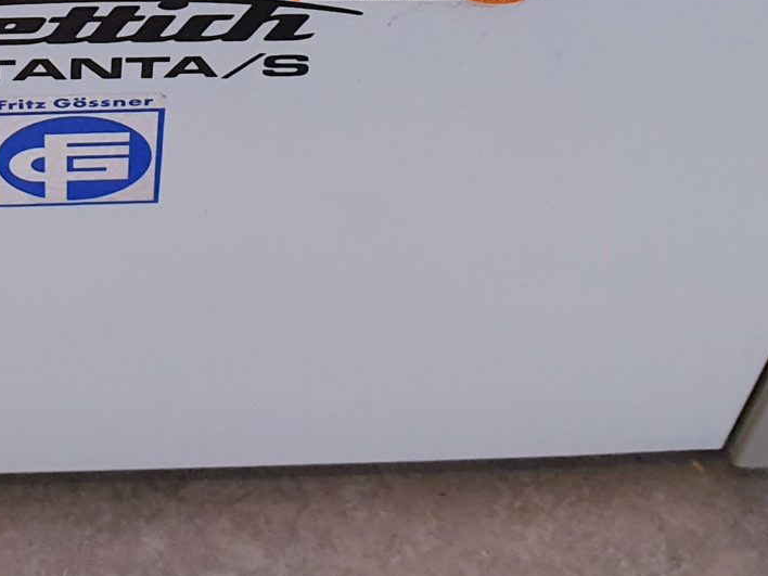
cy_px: -346
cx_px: 60
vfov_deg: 14.4
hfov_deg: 20.4
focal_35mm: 94
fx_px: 2086
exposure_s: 1/50
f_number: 2.4
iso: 160
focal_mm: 4.3
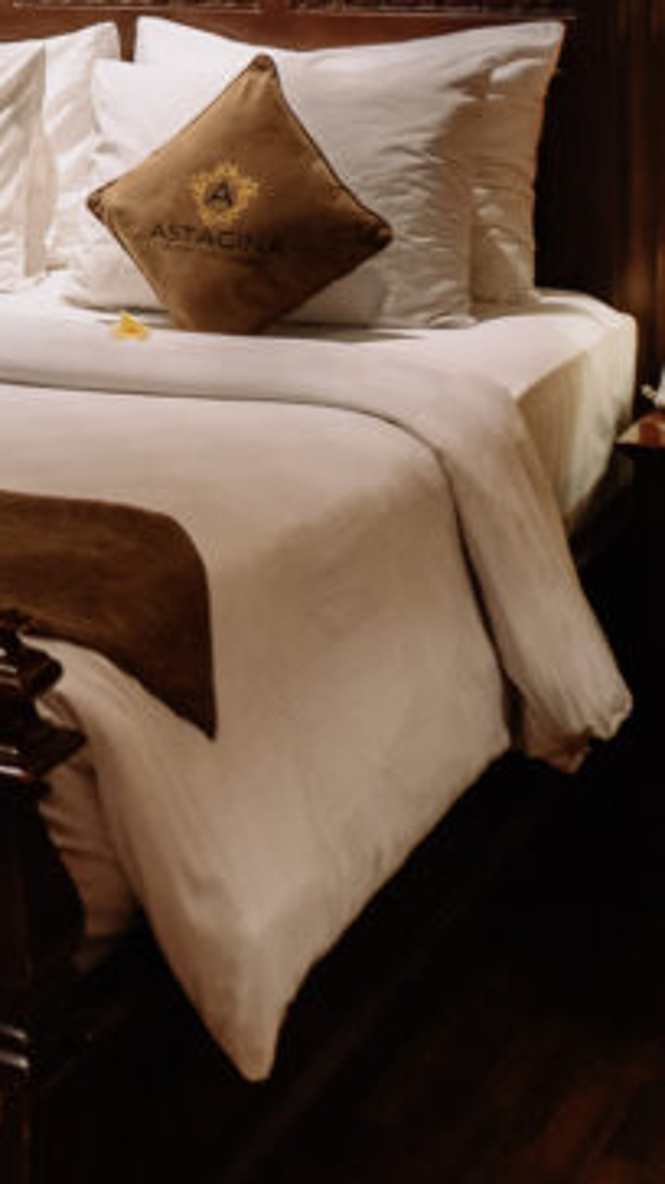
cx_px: 57
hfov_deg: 16.7
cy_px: -219
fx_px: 2227
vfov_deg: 26.6
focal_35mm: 71
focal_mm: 24
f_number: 3.5
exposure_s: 1/200
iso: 4000
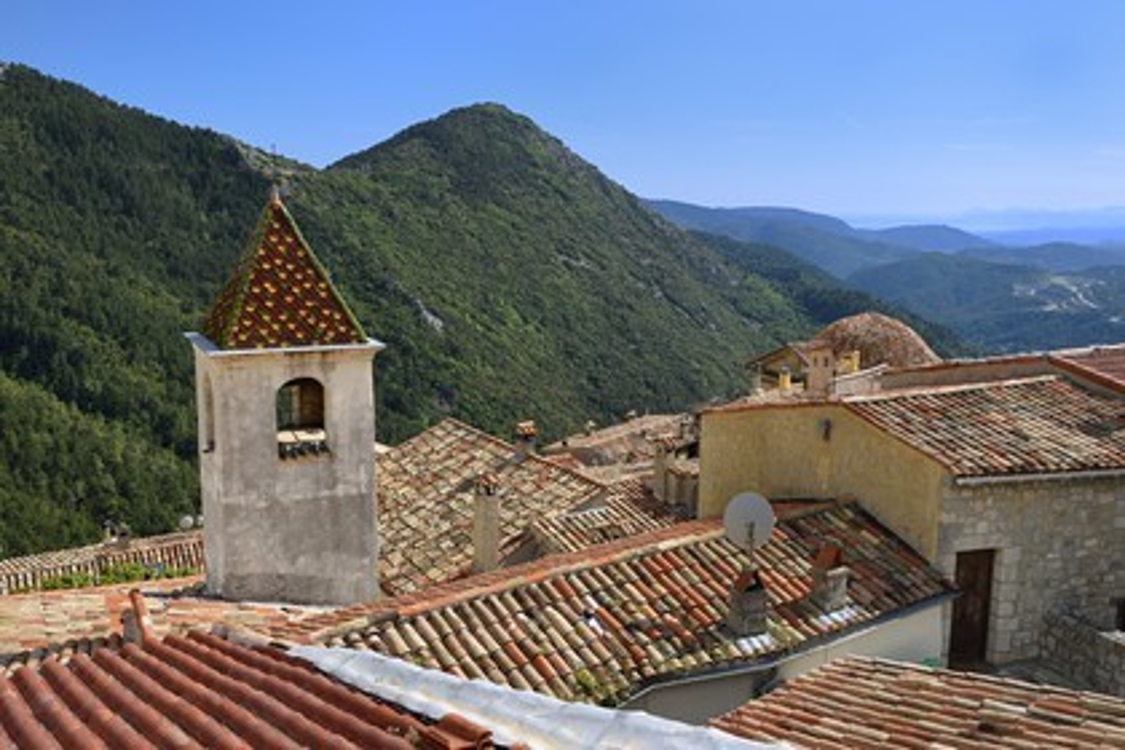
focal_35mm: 32
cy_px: 375
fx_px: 1000
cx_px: 562
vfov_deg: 41.1
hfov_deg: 58.7
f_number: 13
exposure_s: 1/250
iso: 200
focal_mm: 32
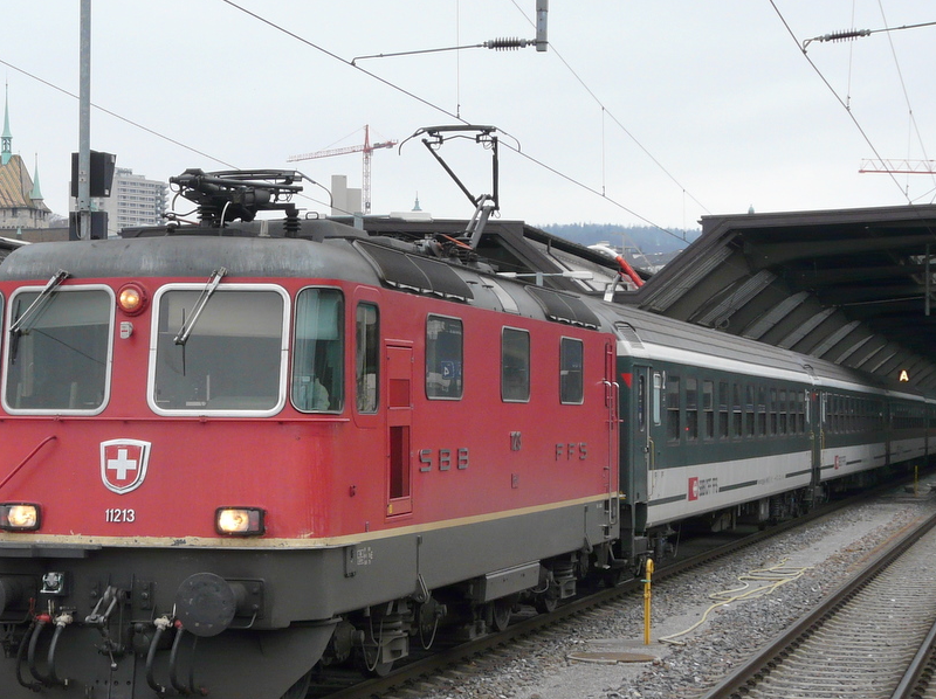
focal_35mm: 70
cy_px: 411
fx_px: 1890
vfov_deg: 20.9
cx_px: 450
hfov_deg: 27.8
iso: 100
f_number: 4
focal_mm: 9.2
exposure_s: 1/100
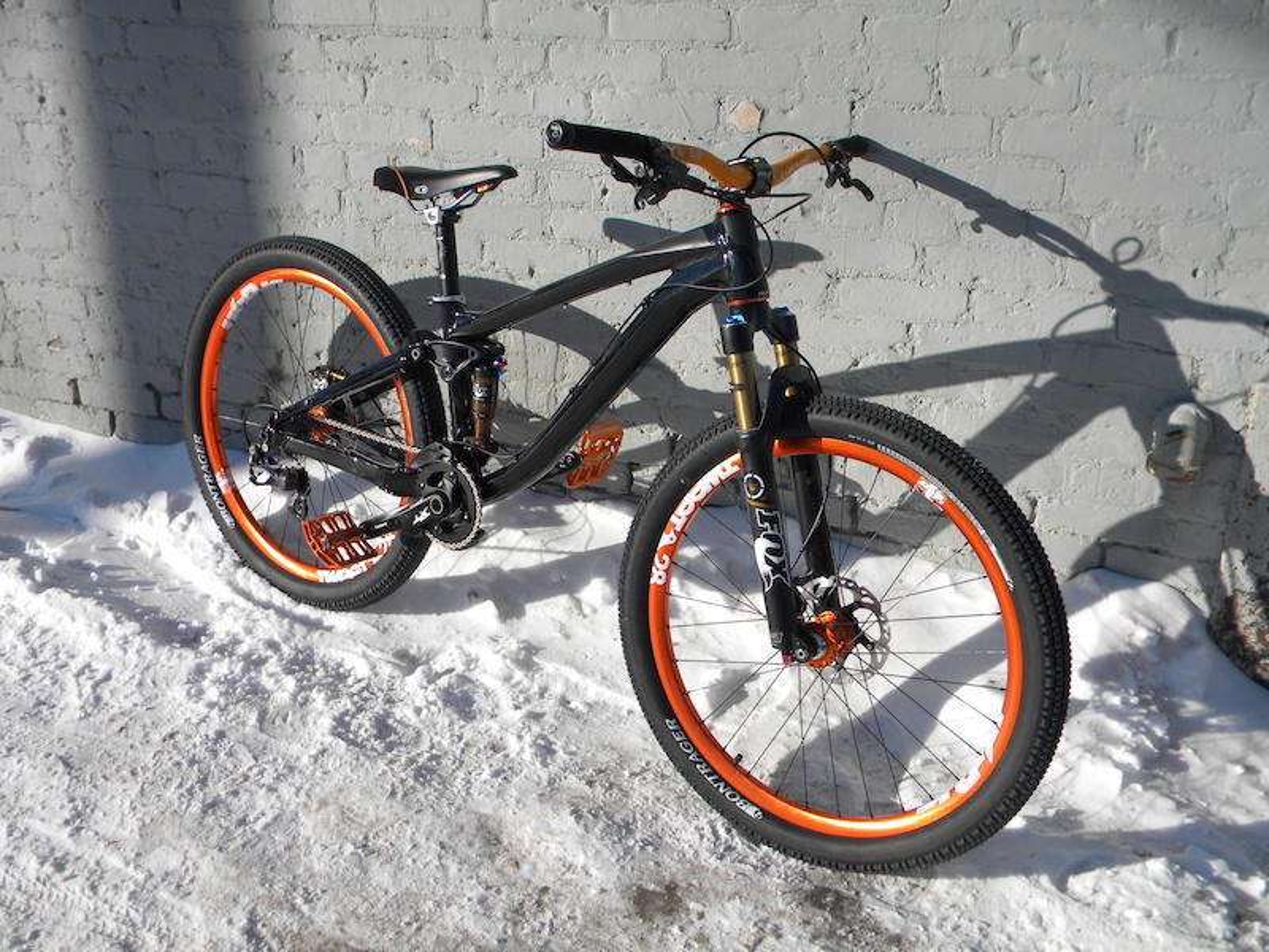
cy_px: 476
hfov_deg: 51.4
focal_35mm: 36
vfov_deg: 39.7
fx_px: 1320
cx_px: 634
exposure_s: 1/321
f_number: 7.4
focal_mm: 6.4
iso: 80
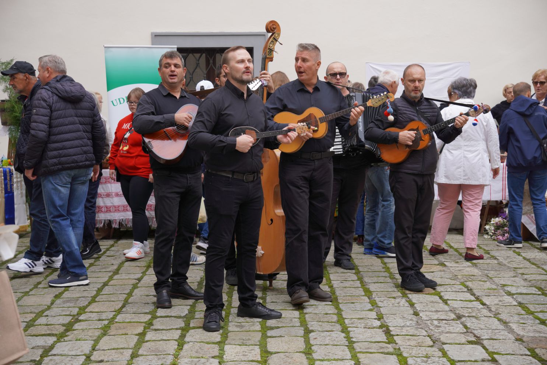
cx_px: 274
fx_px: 996
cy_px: 182
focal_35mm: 66
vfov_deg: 20.7
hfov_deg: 30.7
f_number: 4
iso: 100
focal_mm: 43.7
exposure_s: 1/160
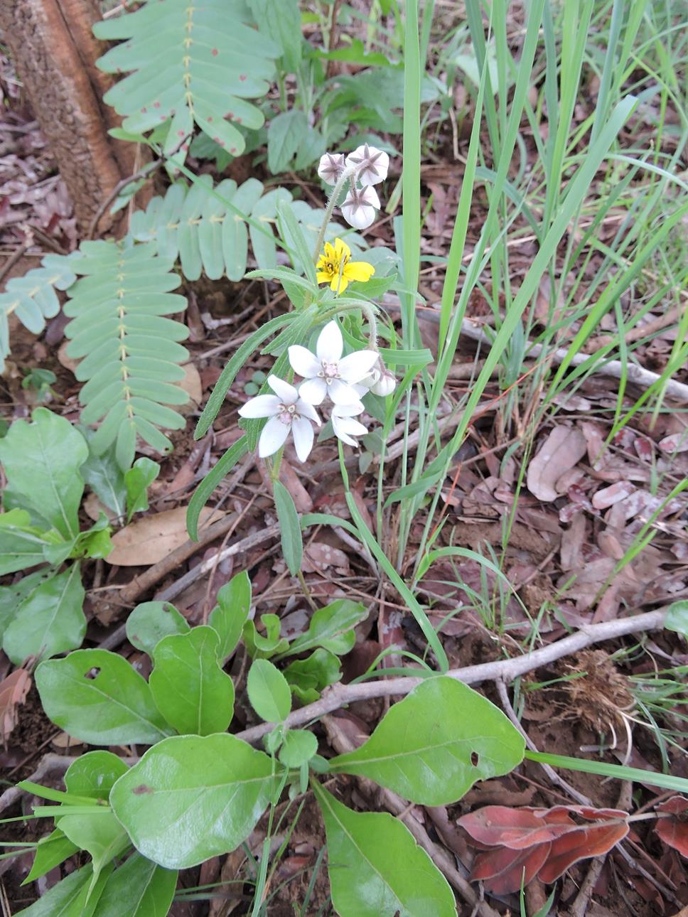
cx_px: 344
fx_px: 636
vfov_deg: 71.6
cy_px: 458
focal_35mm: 24
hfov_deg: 56.8
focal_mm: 4.3
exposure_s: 1/30
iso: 160
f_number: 3.3
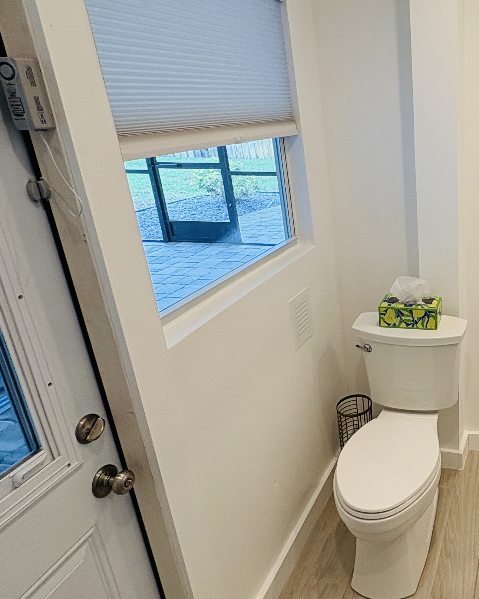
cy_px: 277
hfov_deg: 43.3
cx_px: 474
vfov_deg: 60.4
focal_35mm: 29
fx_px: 514
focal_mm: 2.22
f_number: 2.2
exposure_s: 1/120
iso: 100
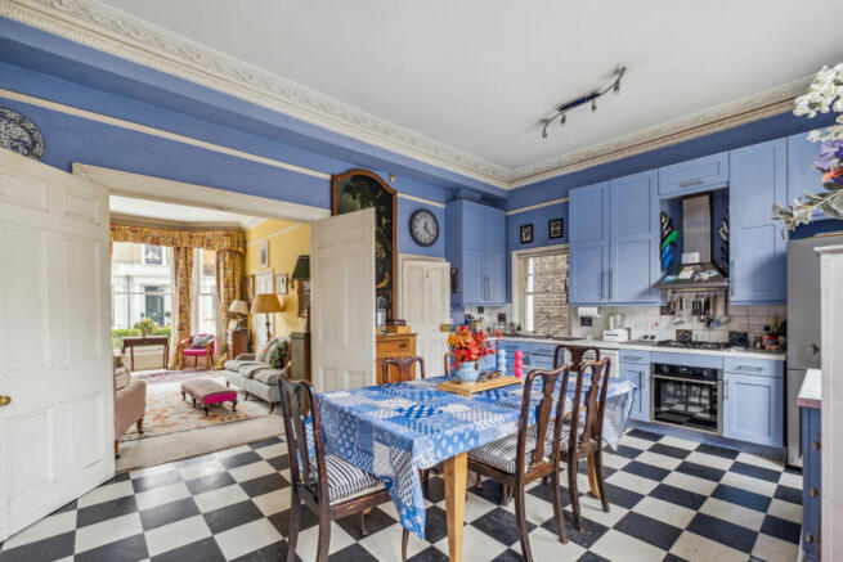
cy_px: 281
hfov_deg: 100.4
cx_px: 422
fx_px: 351
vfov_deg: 77.4
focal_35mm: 15
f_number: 8
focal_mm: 10
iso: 640
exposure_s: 1/15
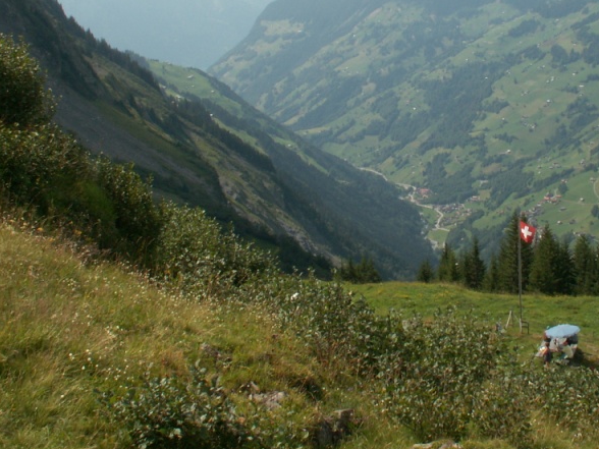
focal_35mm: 61
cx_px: 439
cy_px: 90
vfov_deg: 23.7
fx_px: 1056
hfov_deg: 31.2
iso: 50
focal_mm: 5.86
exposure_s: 1/200
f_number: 7.1
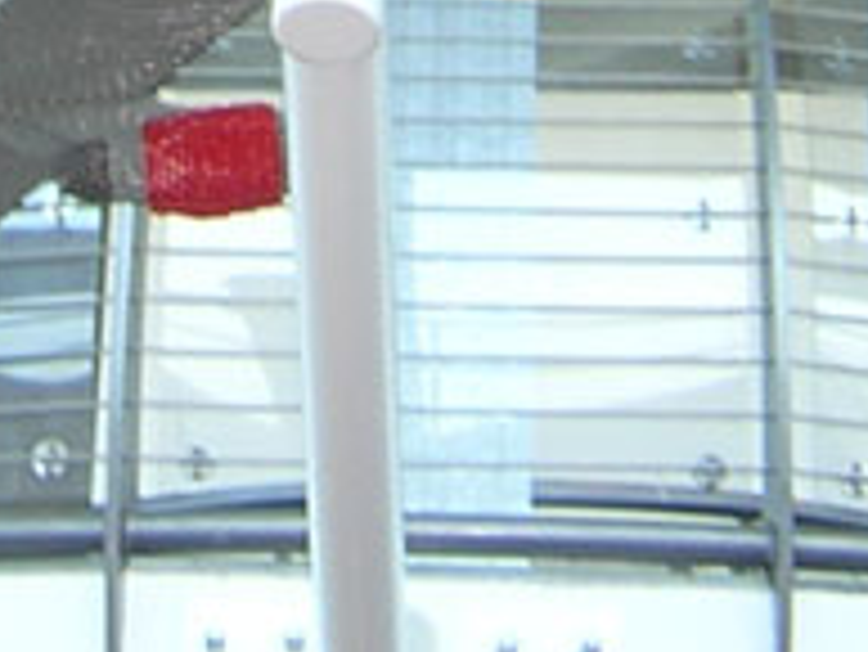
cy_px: -603
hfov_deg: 13.2
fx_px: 3739
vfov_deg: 9.4
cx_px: 229
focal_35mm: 149
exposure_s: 1/30
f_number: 2.6
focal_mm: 4.7
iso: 131
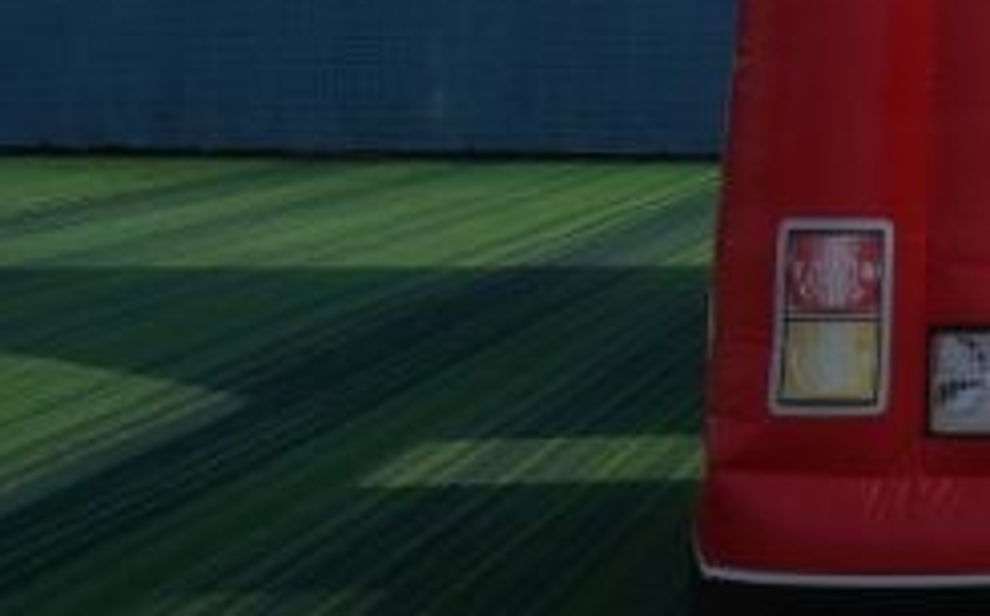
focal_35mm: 102
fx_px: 2748
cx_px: 1505
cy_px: -232
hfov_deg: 18.1
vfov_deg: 12.3
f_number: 8
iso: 100
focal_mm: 16
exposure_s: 1/400
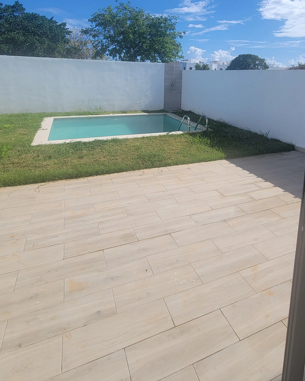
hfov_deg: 67.9
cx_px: 170
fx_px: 226
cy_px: 112
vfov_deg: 76.4
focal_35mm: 20
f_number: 2.2
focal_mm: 2.2
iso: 50
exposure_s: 1/2289
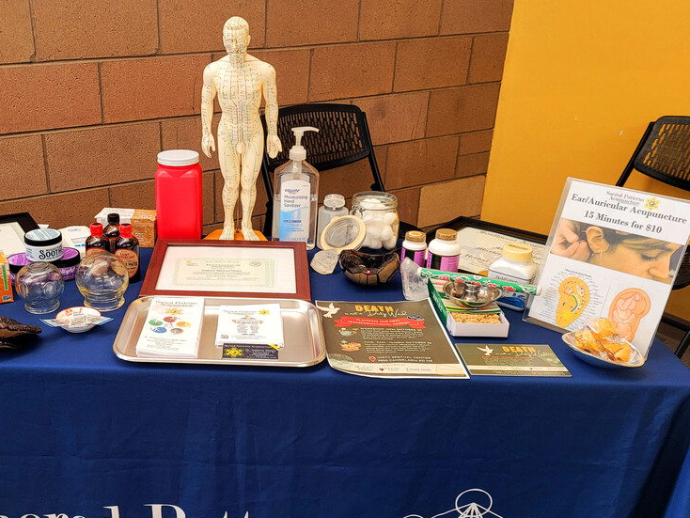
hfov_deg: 49.2
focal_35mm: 37
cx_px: 223
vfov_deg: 38.5
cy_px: 316
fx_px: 738
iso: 160
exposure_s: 1/60
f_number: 1.8
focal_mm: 5.4
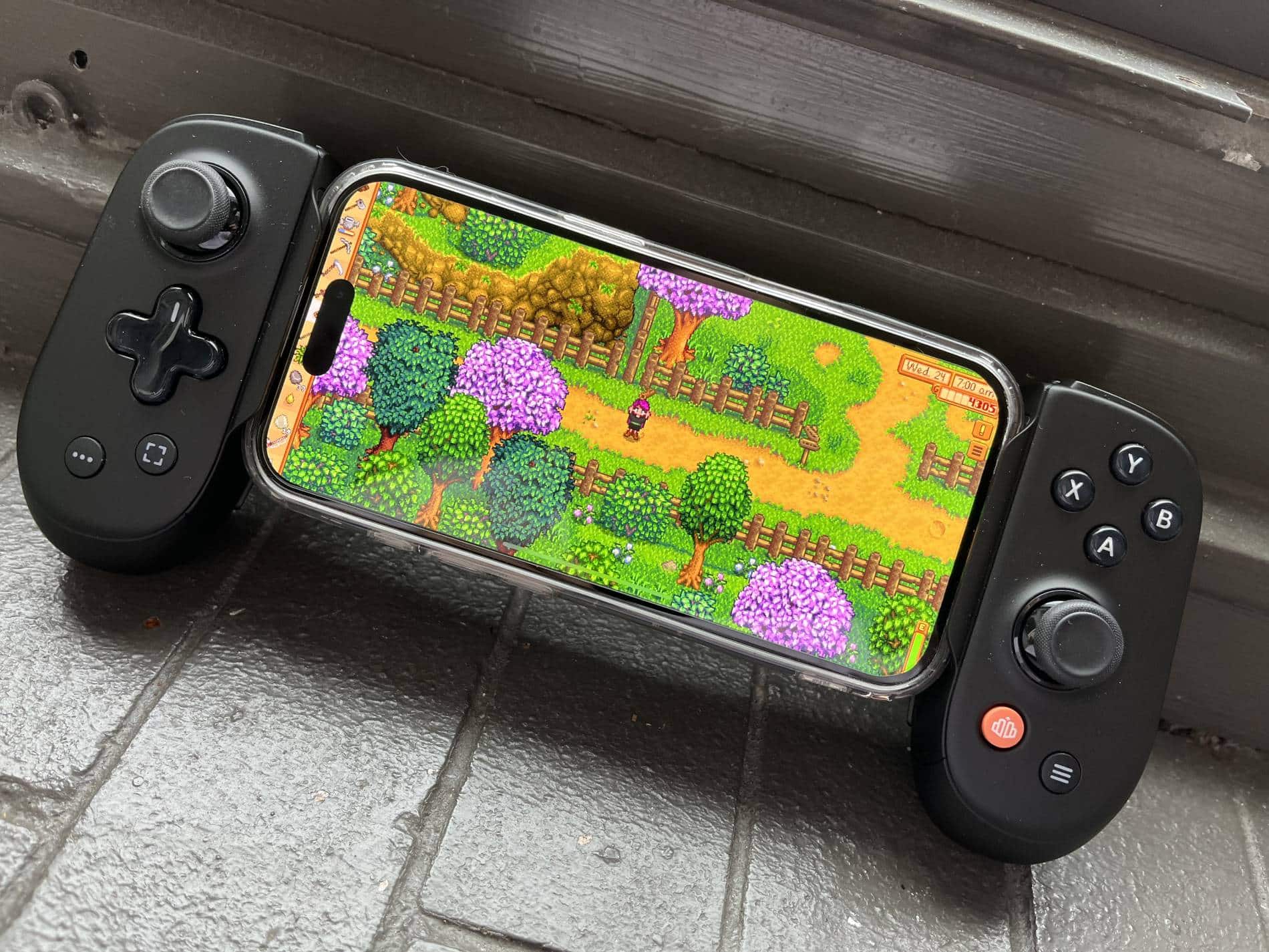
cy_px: 476
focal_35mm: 26
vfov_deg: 53.1
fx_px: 953
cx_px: 634
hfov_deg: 67.3
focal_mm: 5.1
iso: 100
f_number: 1.6
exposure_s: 1/121
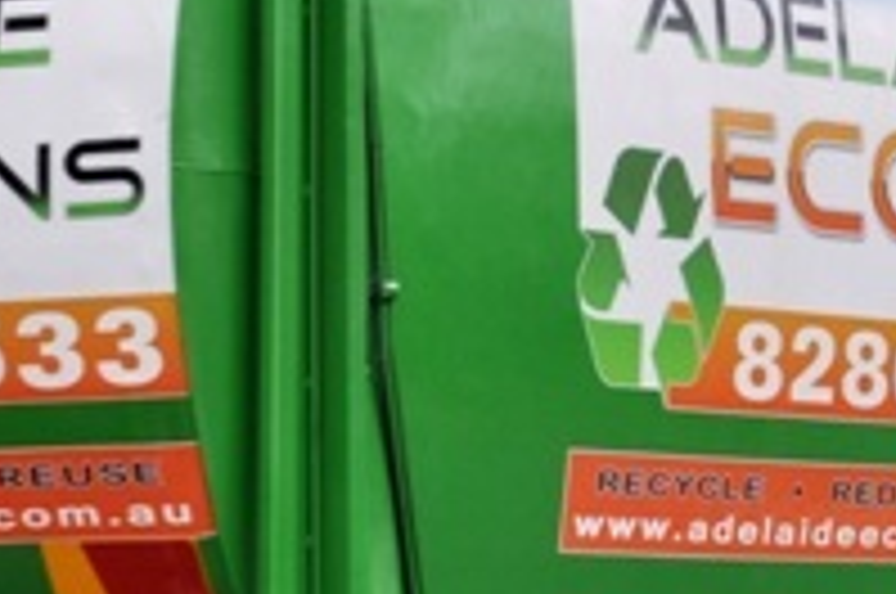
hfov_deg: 7.1
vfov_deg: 4.7
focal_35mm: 289
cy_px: 290
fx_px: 7181
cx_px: 756
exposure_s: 1/80
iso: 250
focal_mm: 48
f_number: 8
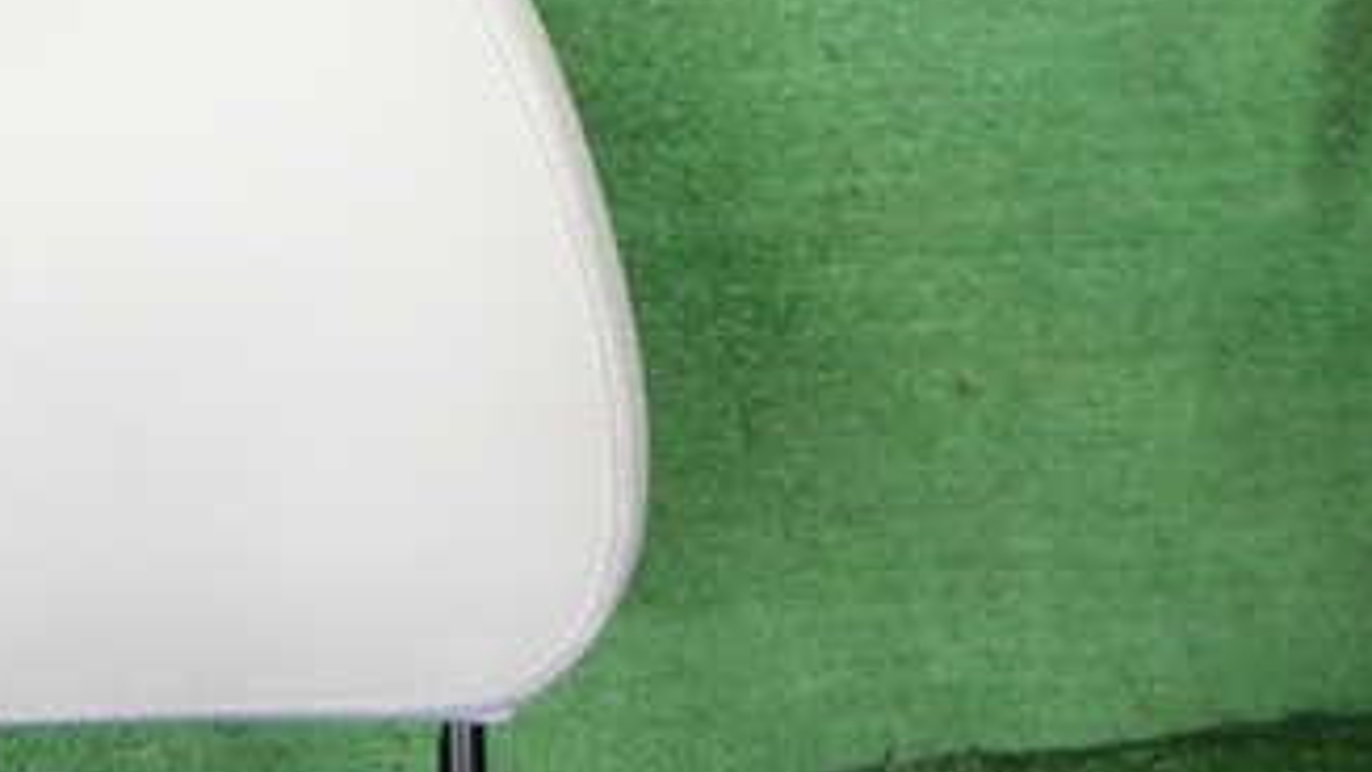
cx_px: 197
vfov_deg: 23.9
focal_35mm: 50
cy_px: 508
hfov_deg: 39.0
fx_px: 1819
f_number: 2
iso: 200
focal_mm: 4.5
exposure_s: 1/80
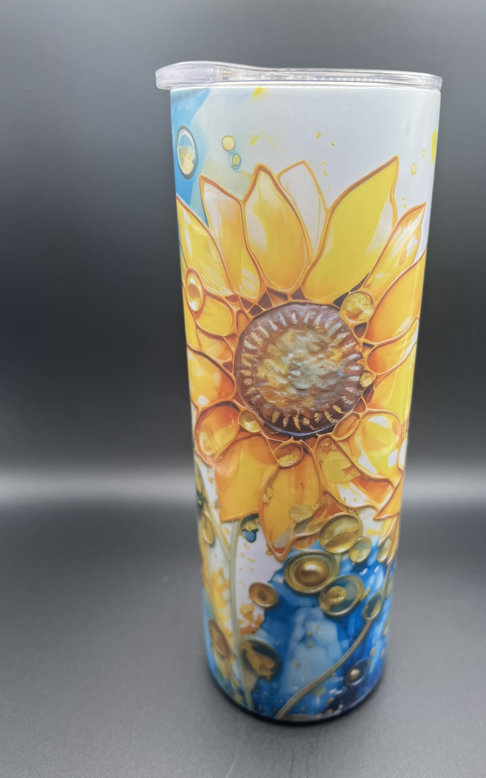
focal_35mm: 28
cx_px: 291
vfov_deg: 66.5
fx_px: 593
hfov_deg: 44.3
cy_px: 391
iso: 50
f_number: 1.5
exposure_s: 1/121
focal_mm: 5.7
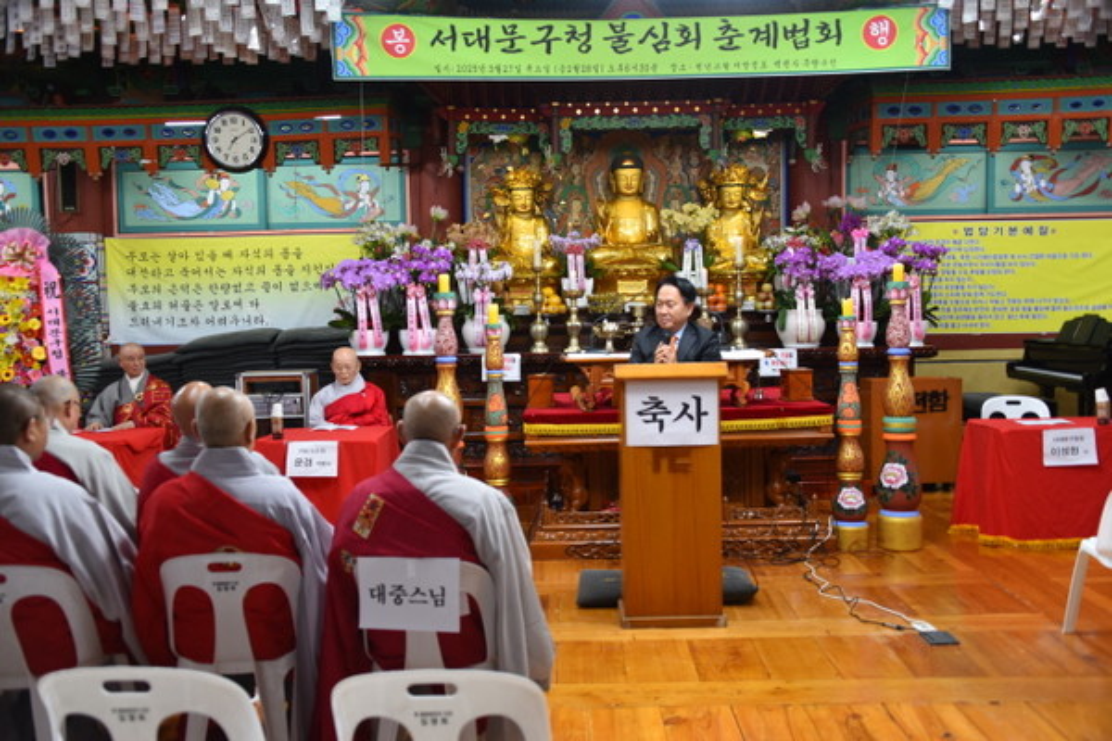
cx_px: 556
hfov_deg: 55.8
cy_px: 370
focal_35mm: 34
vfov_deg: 38.9
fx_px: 1050
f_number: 4
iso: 640
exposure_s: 1/60
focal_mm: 34
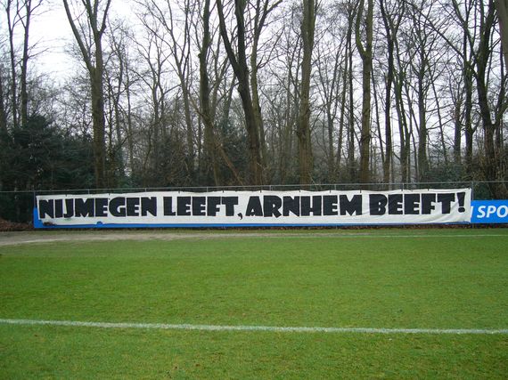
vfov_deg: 40.7
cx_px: 254
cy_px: 190
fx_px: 513
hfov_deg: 52.6
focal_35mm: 35
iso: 100
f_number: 2.8
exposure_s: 1/80
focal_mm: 5.8
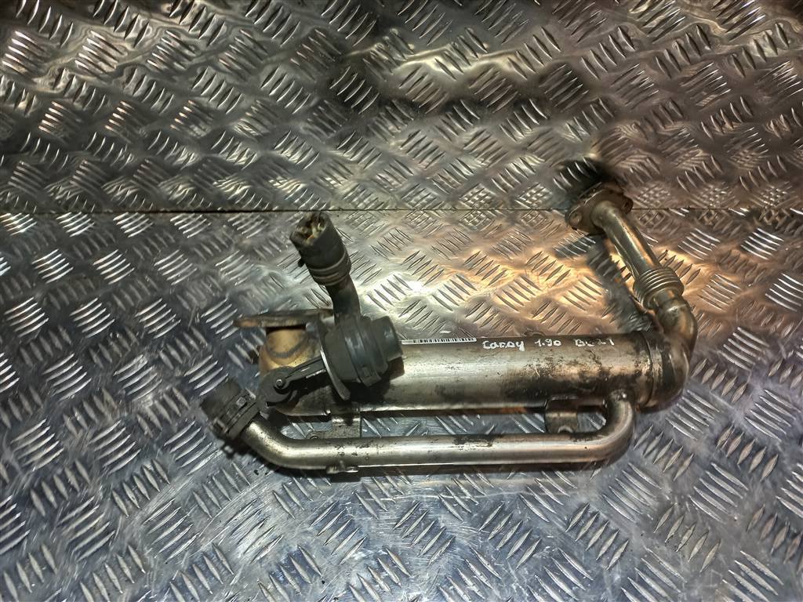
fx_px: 580
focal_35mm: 25
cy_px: 301
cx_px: 402
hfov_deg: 69.4
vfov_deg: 54.9
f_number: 1.8
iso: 125
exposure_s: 1/50
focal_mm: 4.6
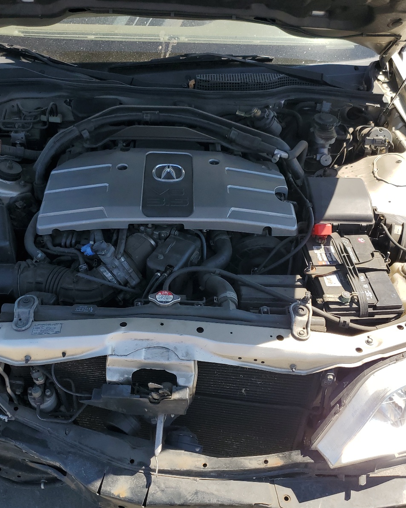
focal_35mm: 34
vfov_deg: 52.8
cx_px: 184
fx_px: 511
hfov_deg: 43.3
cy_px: 254
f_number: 1.5
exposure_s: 1/1667
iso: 50
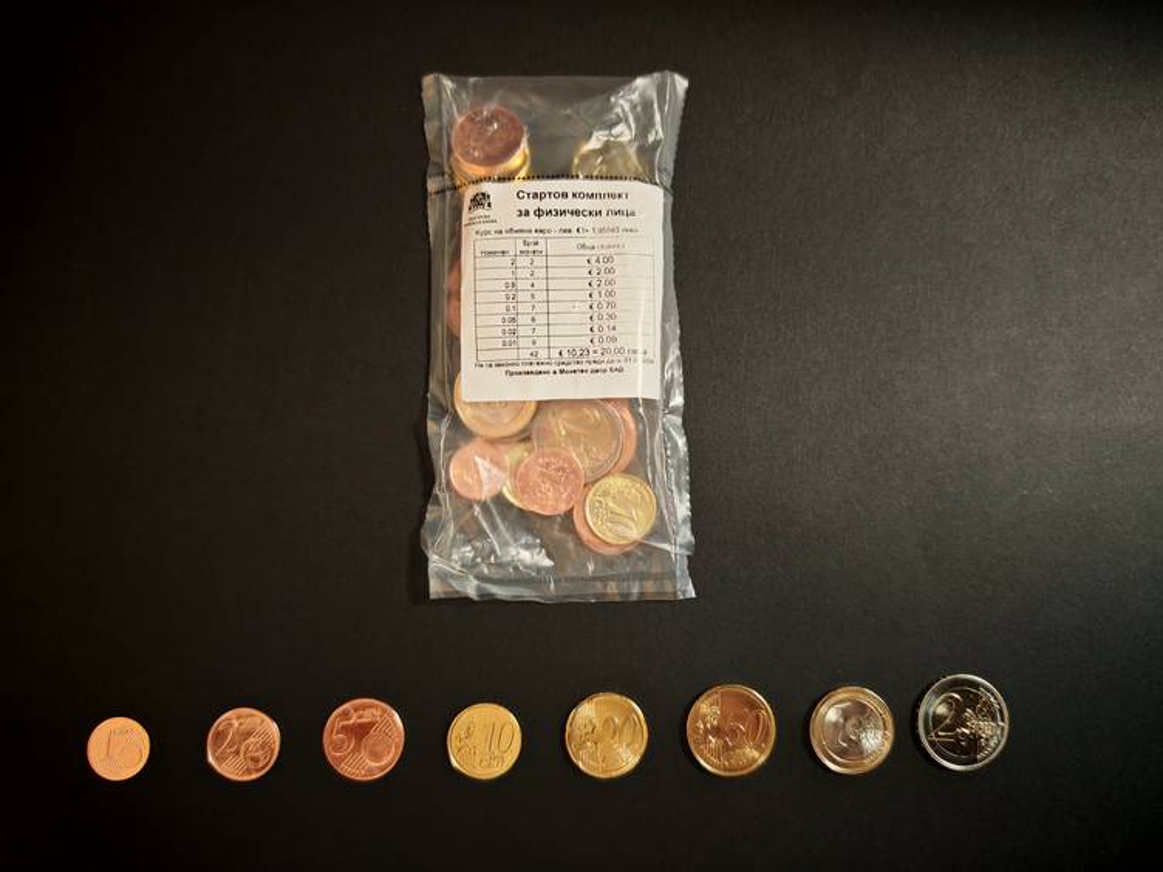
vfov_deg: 51.4
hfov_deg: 65.3
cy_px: 436
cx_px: 582
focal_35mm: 27
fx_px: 907
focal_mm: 6.83
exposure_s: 1/50
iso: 250
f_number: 1.4
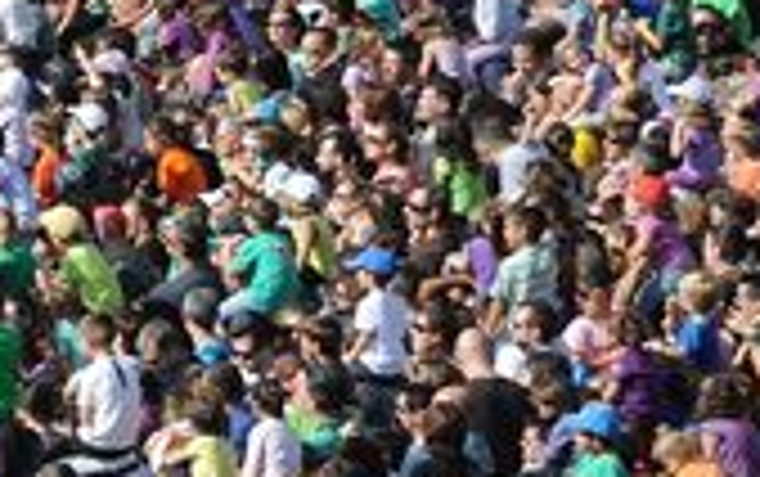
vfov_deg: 2.0
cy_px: 20
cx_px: -1367
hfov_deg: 3.2
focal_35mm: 647
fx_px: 13414
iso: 160
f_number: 9
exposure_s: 1/200
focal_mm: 105
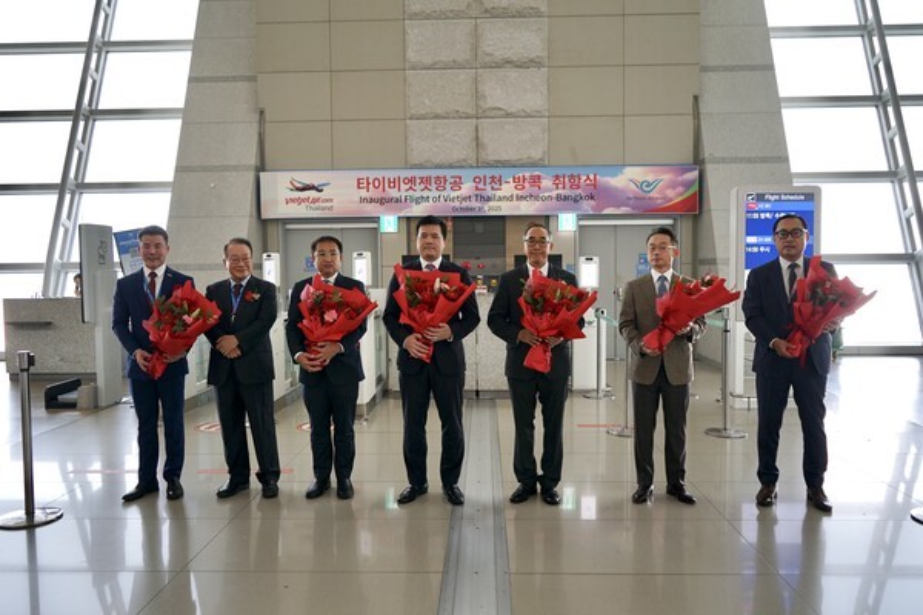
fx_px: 718
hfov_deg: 65.5
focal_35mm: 28
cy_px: 308
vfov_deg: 46.4
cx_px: 462
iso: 200
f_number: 4
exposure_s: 1/60
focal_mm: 28
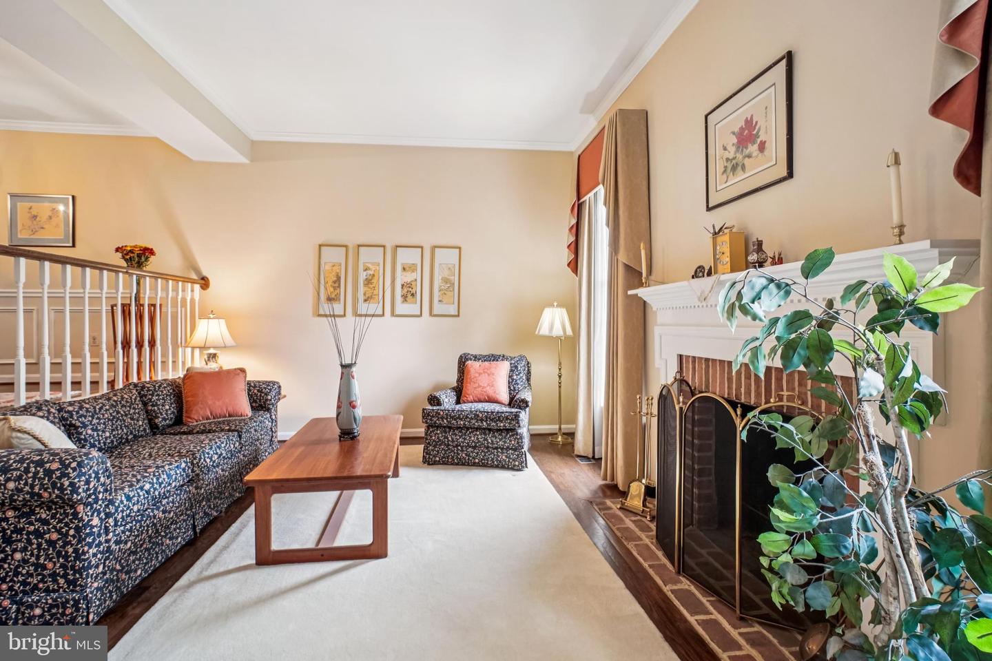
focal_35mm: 16
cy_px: 330
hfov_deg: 95.0
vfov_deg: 72.1
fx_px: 455
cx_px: 496
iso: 500
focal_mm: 11
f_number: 8
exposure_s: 1/6
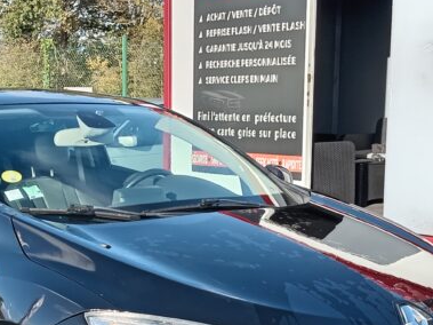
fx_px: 950
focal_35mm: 76
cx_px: 141
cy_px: 294
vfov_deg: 19.0
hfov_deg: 25.5
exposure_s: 1/204
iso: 100
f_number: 1.8
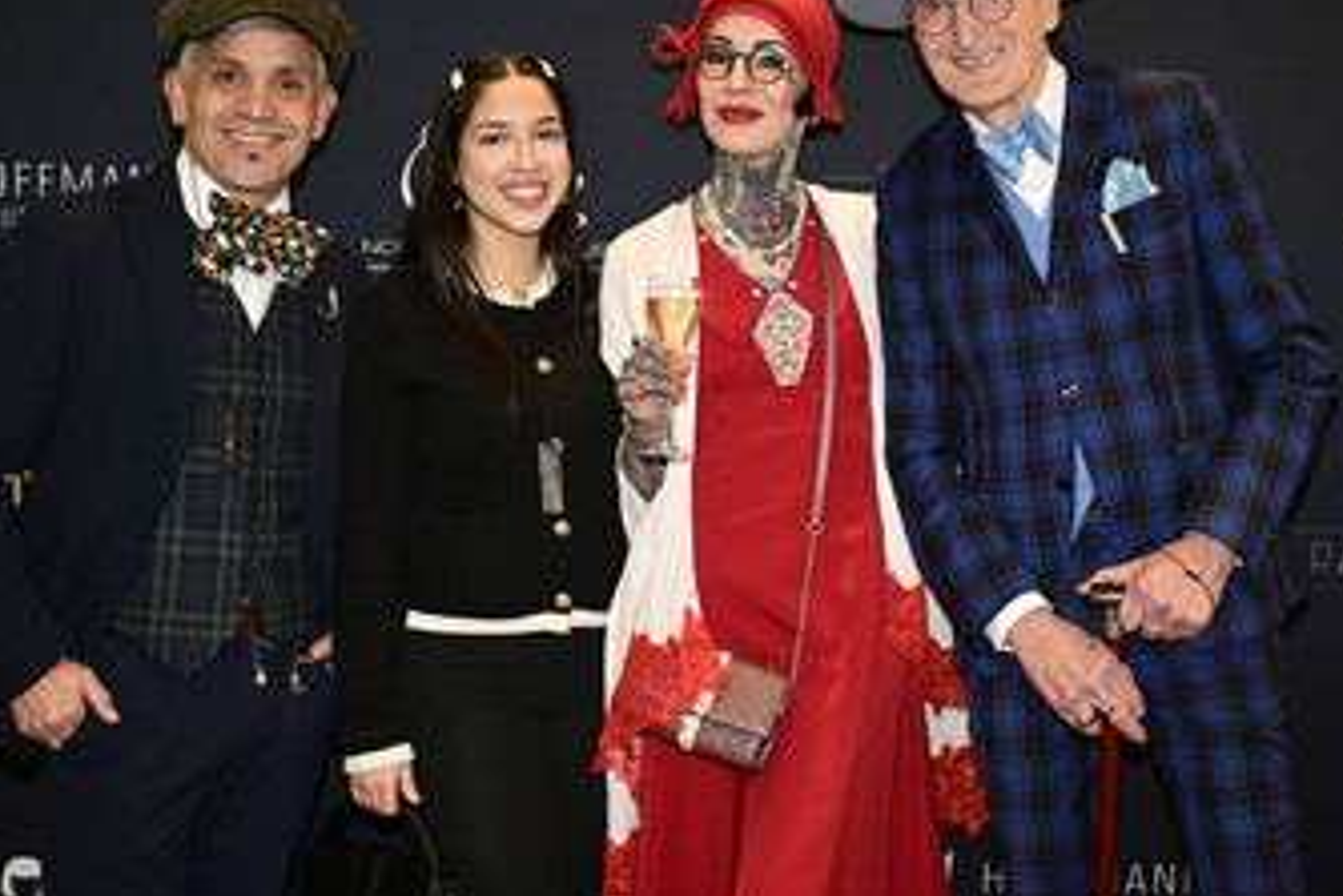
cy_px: 366
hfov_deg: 36.8
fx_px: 2015
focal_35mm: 54
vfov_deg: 25.0
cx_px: 706
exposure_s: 1/200
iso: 2500
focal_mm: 40
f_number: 4
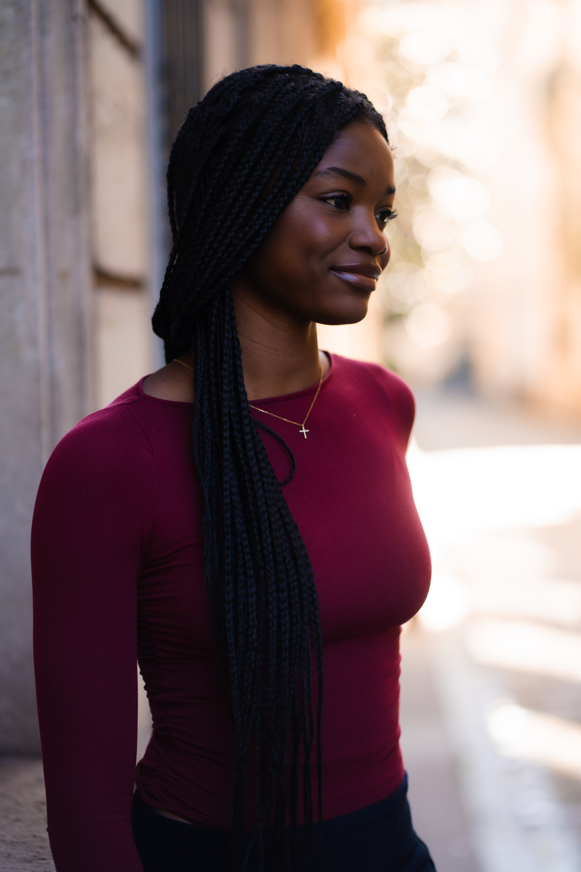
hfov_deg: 16.1
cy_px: 436
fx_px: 2058
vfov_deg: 23.9
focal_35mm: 85
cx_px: 290
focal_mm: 85
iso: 400
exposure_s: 1/400
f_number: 2.2
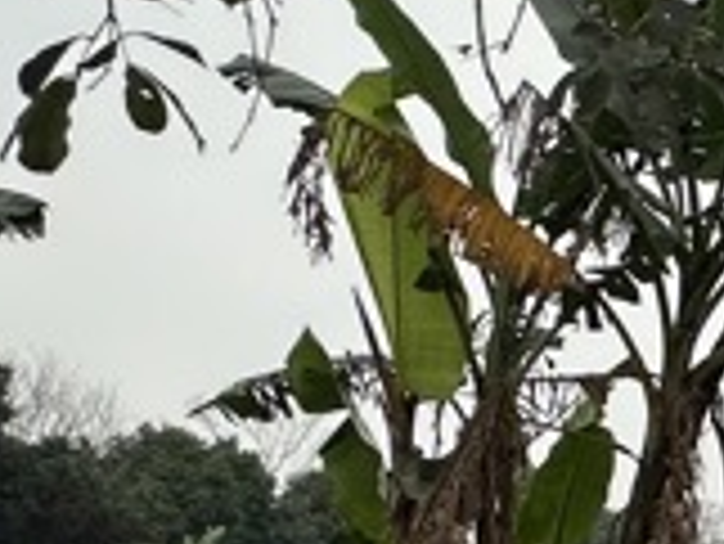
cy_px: 508
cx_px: 1677
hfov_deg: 14.9
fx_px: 1863
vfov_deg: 16.4
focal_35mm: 89
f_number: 2.2
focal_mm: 2.22
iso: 50
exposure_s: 1/99
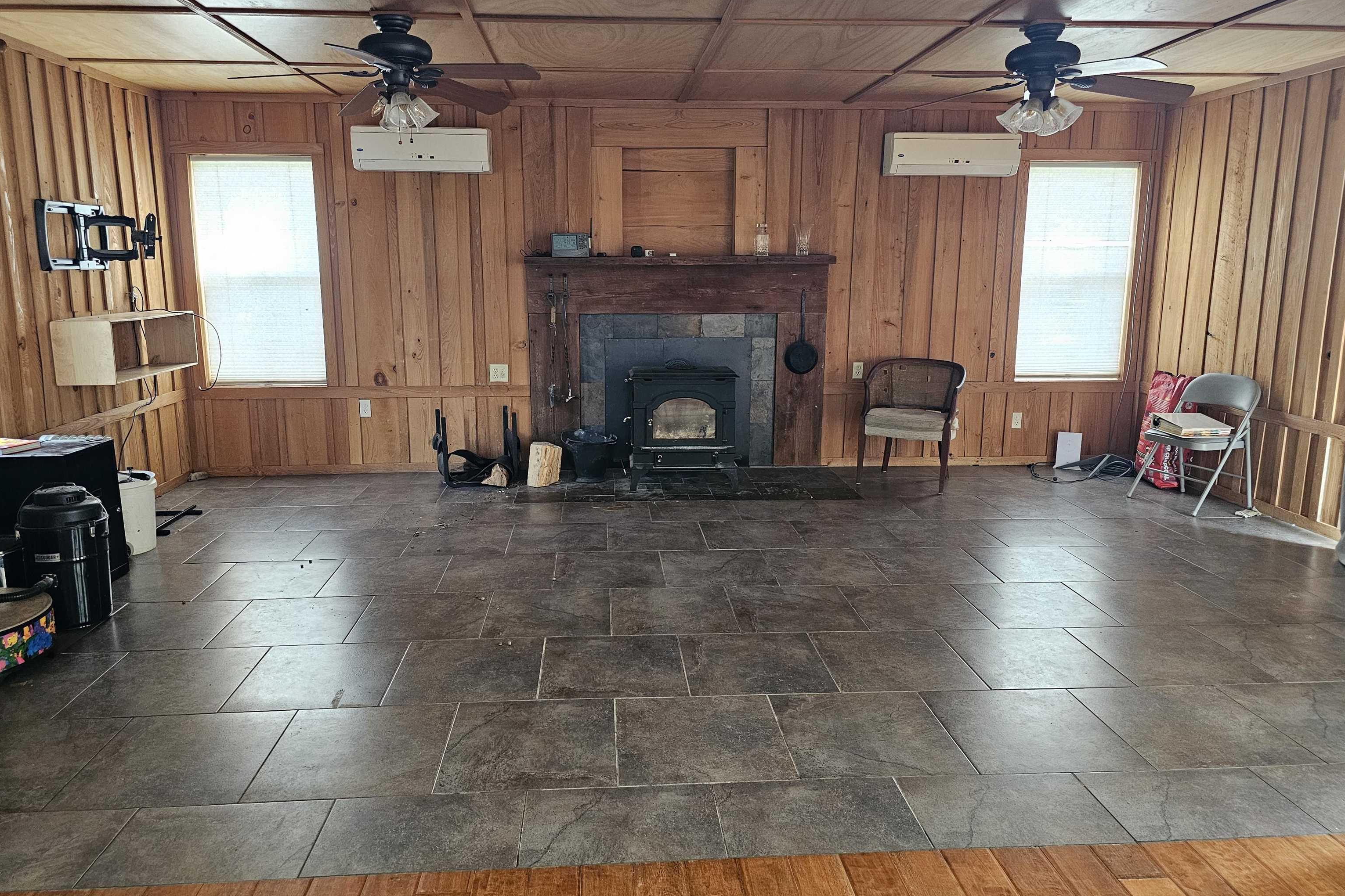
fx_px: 897
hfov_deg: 73.7
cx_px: 673
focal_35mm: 24
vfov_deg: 53.1
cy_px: 411
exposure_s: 1/120
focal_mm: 6.3
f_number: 1.7
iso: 640
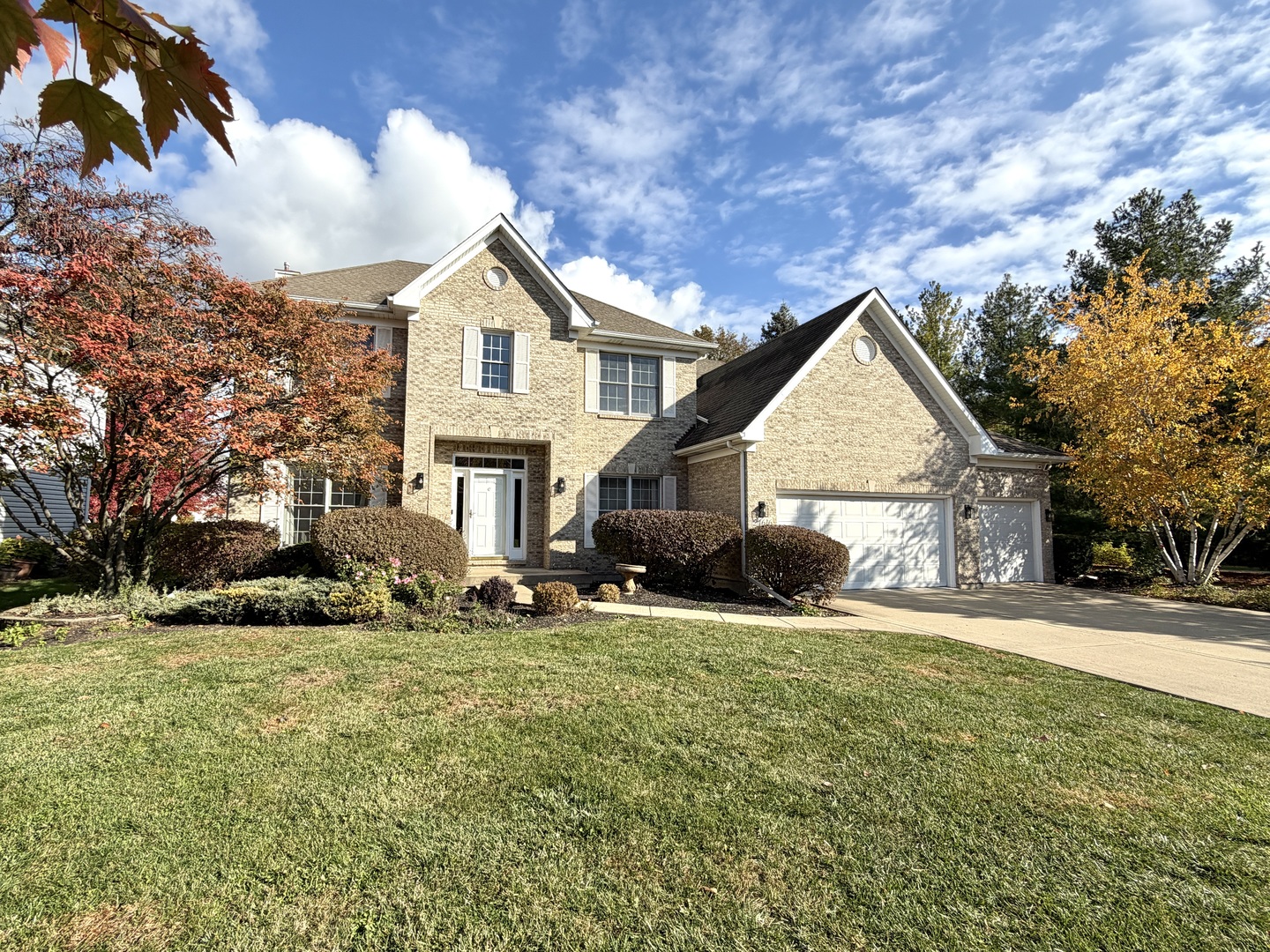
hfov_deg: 102.1
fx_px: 514
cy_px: 476
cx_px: 635
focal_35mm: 14
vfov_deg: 85.7
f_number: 2.2
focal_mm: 2.22
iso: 20
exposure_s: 1/770
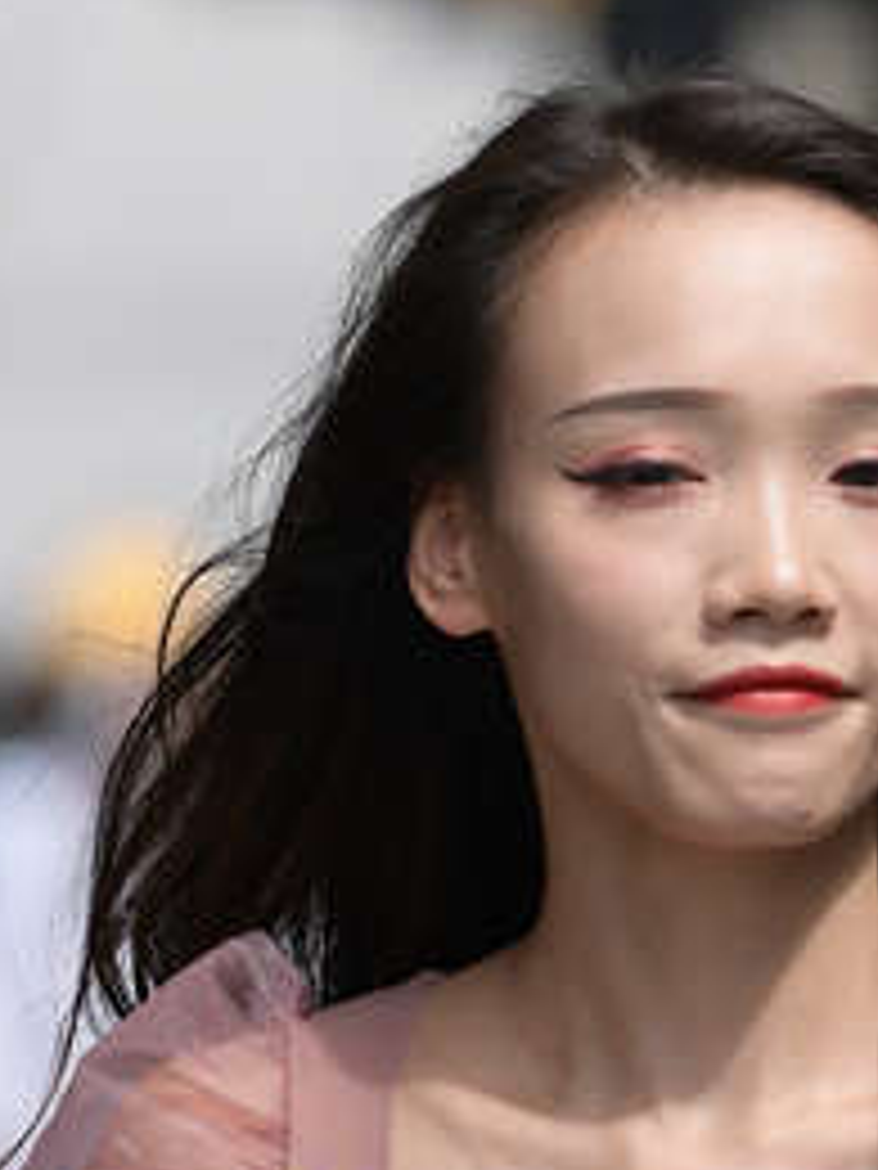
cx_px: 734
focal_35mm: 1332
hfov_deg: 1.1
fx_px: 45046
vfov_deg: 1.5
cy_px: 2264
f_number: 4
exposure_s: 1/800
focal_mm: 200
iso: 160
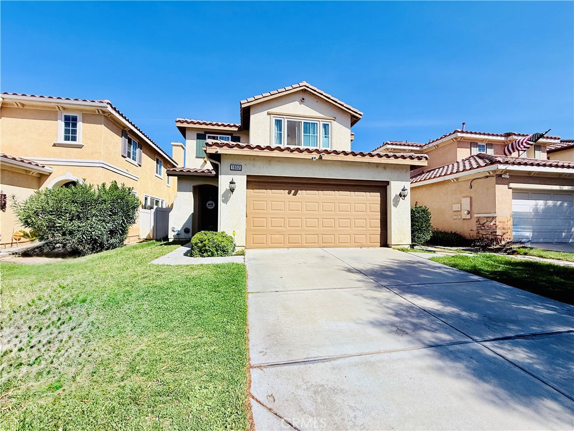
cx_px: 287
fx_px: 232
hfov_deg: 102.1
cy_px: 216
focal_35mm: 14
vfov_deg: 85.7
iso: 50
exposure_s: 1/3460
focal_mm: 2.22
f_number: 2.2
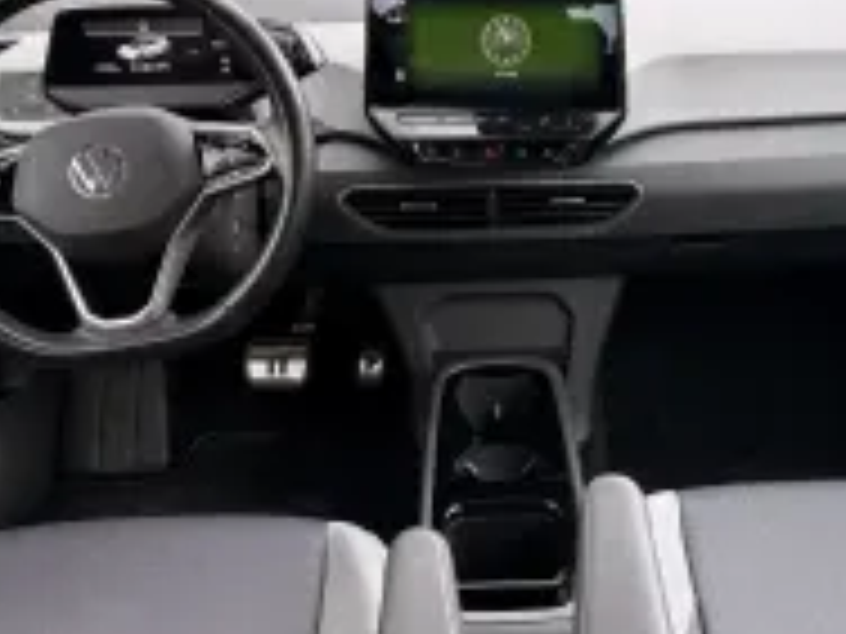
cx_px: 504
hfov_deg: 41.1
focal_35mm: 46
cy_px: 193
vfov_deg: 31.2
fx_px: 1124
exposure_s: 1/176
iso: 100
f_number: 1.78
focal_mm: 6.76
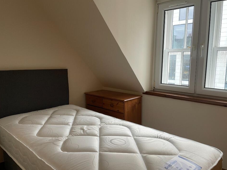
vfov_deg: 49.7
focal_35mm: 28
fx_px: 184
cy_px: 90
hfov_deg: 63.4
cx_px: 116
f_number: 1.6
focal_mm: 4.2
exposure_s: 1/50
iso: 125
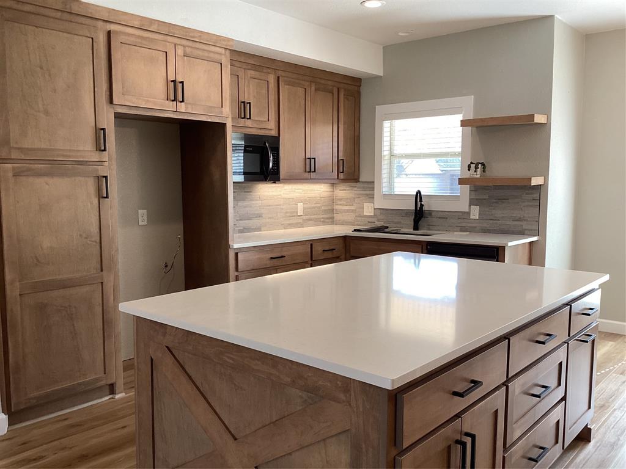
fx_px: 561
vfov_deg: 45.4
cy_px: 234
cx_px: 313
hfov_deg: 58.4
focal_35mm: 31
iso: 80
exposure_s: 1/60
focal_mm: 3.3
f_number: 2.4
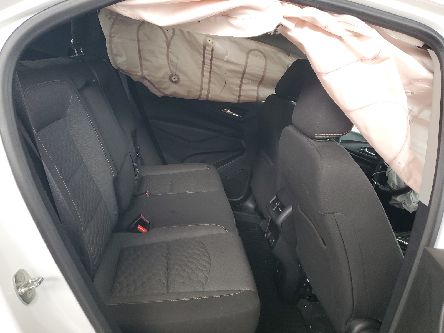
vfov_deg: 53.1
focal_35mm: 26
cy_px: 166
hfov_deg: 67.3
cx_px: 222
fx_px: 333
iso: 74
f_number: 1.5
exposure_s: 1/60.2
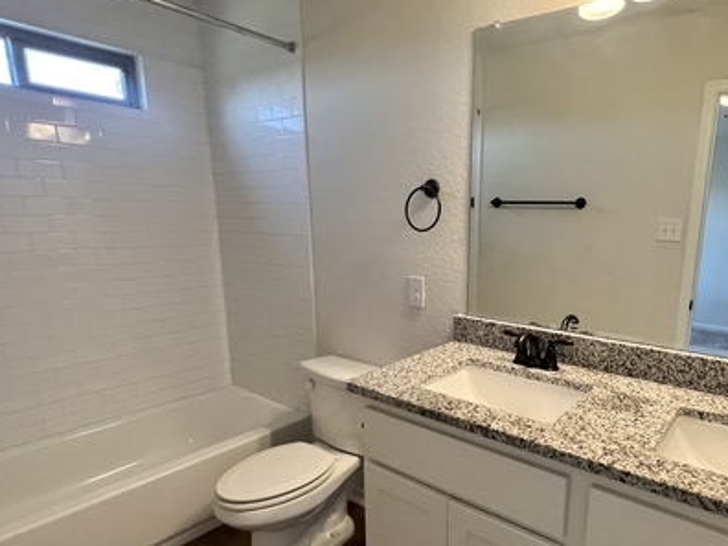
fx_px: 442
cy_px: 327
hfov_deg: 77.4
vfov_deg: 62.9
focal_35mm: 21
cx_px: 460
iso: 250
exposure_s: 1/120
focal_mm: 1.57
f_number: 1.8
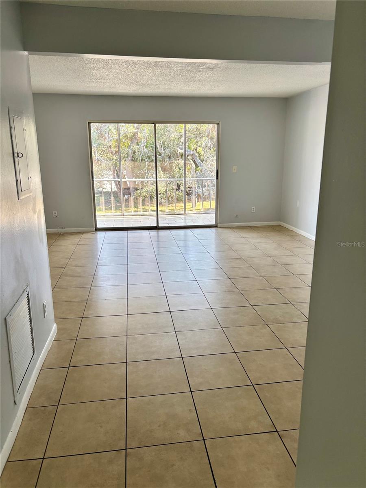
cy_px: 244
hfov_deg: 53.1
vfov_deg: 67.3
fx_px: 367
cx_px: 183
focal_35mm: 26
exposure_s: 1/121
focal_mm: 5.96
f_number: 1.6
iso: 80
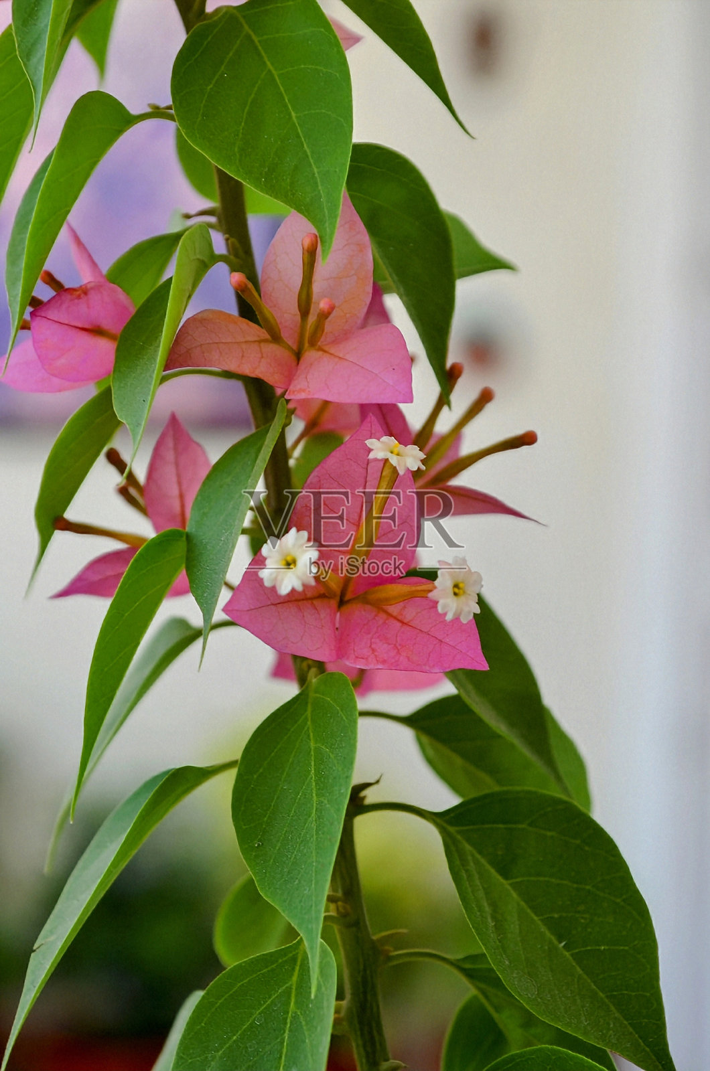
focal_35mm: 82
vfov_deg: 24.7
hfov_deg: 16.5
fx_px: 2451
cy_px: 536
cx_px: 355
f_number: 8
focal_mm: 55
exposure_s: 1/80
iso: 100
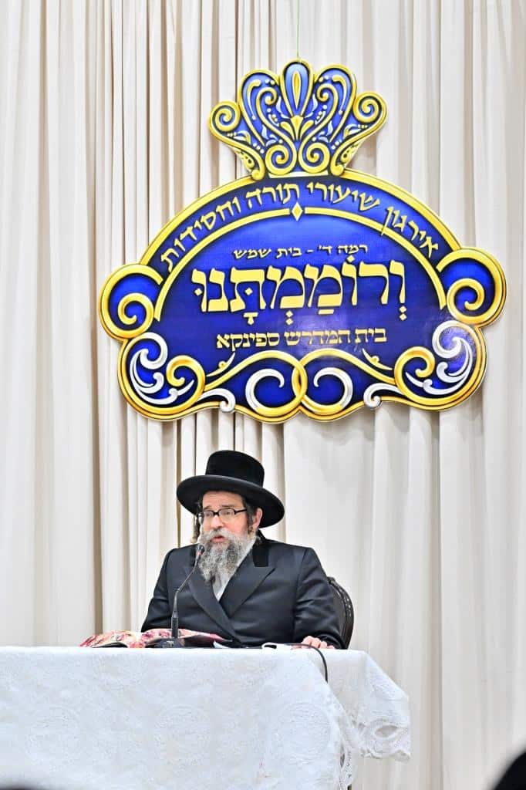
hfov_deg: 9.7
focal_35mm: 142
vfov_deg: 14.5
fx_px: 3114
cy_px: 395
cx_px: 263
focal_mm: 95
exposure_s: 1/200
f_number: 4
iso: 1250
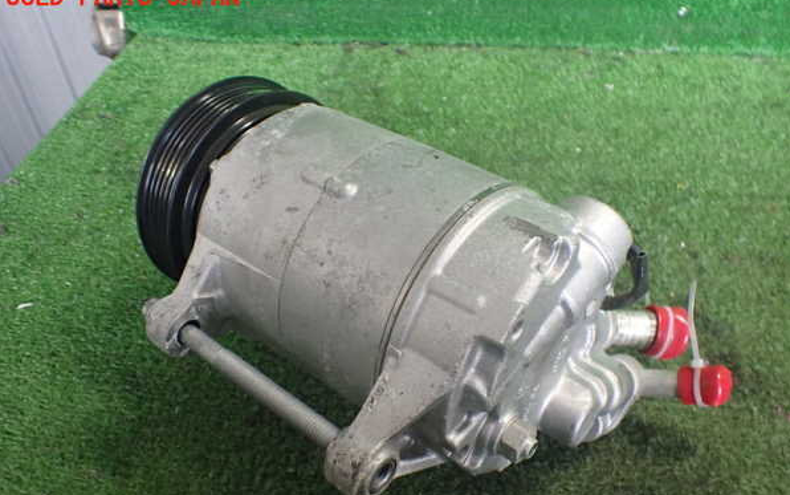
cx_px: 396
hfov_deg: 59.6
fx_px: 689
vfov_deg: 39.4
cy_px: 279
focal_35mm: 32
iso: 800
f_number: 2.3
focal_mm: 5.4
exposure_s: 1/80
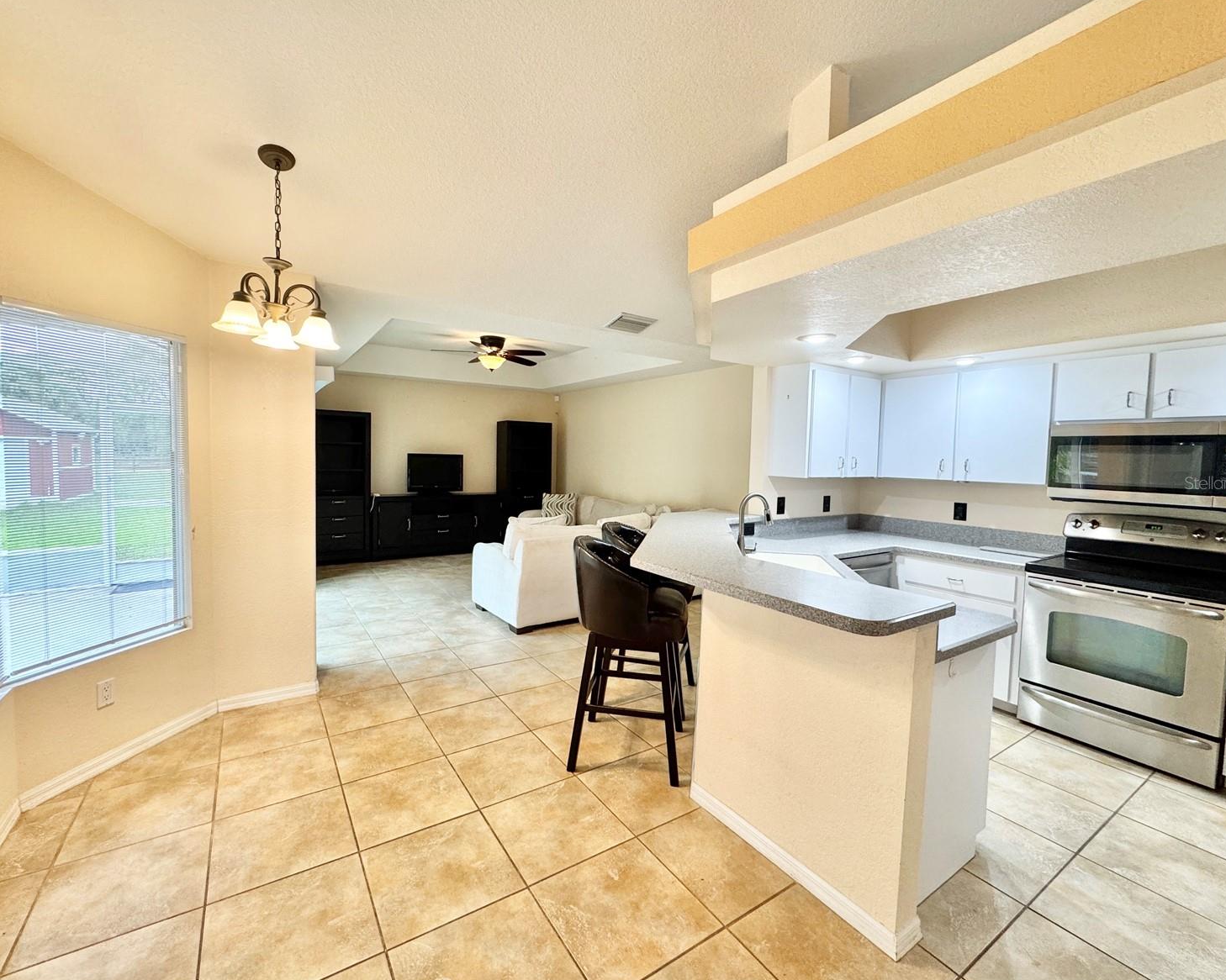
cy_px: 482
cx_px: 591
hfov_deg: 96.8
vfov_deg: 84.0
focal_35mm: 15
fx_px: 544
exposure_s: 1/60
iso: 200
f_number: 2.2
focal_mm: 2.22
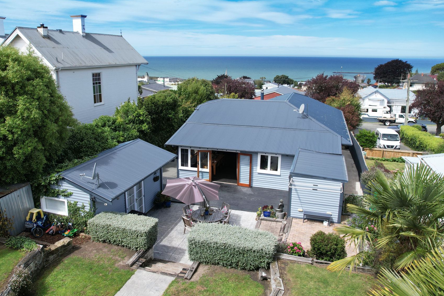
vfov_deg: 51.2
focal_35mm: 25
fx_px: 308
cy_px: 141
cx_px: 205
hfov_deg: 71.4
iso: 100
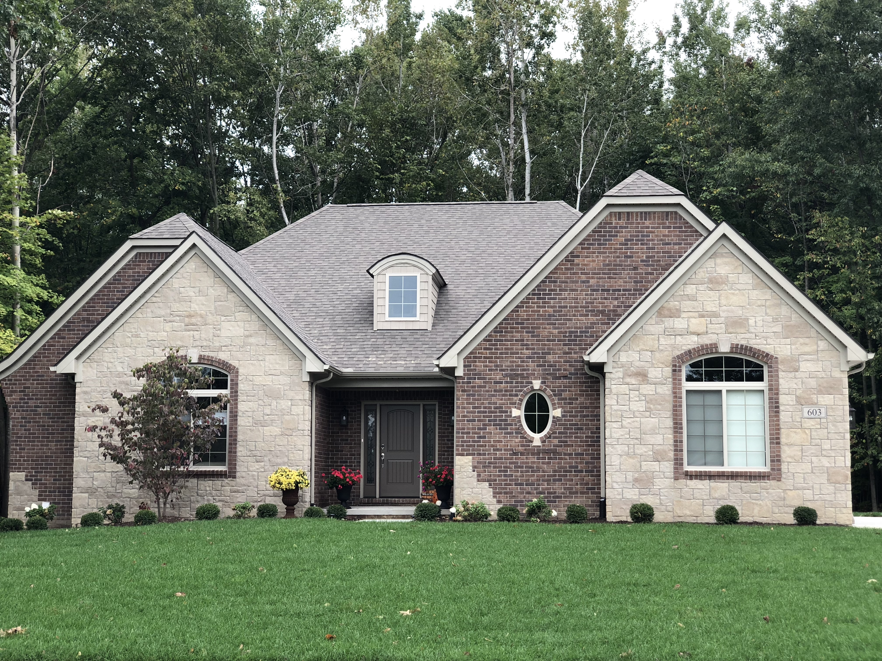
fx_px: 1325
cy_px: 330
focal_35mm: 52
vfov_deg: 28.0
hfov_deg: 36.8
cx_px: 441
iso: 16
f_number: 2.4
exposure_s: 1/60
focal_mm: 6
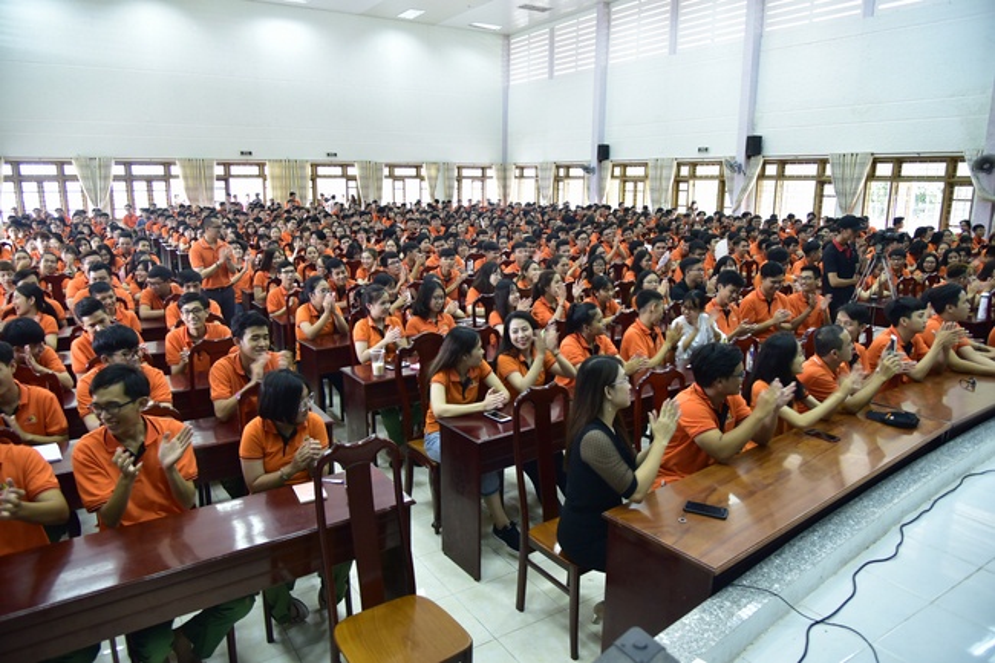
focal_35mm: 24
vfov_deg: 53.1
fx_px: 663
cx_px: 498
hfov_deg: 73.8
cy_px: 332
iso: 800
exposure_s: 1/40
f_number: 4
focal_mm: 24
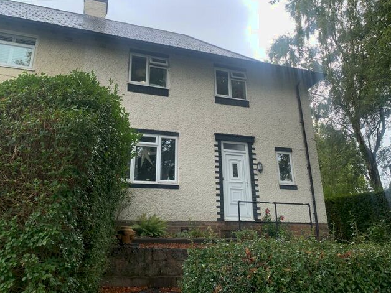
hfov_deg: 61.6
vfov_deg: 48.2
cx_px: 210
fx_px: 328
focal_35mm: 29
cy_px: 138
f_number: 1.8
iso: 25
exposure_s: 1/564
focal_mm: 4.25
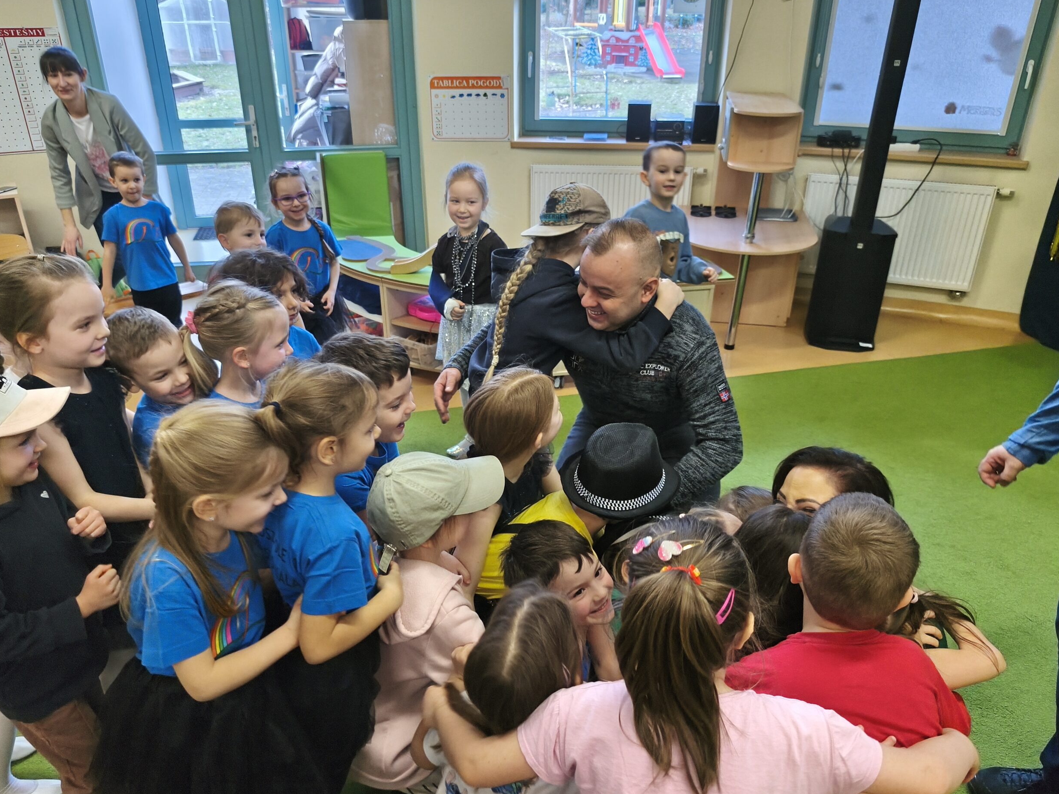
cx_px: 527
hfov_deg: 71.6
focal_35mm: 24
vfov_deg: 56.8
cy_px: 411
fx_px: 734
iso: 800
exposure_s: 1/50
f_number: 1.65
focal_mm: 6.18
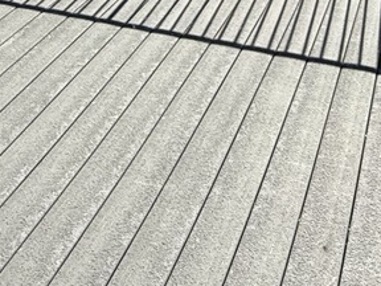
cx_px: 153
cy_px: -184
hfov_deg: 27.7
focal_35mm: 70
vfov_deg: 17.9
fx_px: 770
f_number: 2.2
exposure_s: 1/1656
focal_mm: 2.22
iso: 50
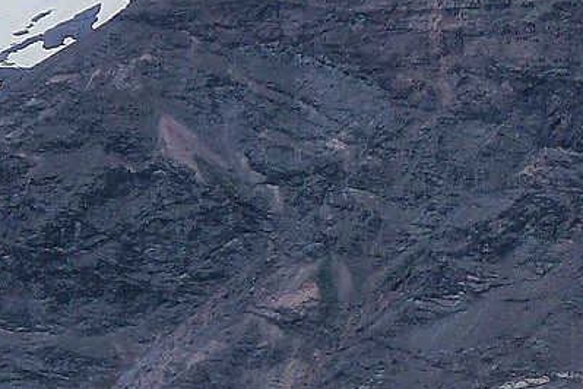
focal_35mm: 457
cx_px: 1062
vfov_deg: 3.0
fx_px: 7400
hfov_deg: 4.5
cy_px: 711
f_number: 8
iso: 100
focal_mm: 51
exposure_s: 1/800
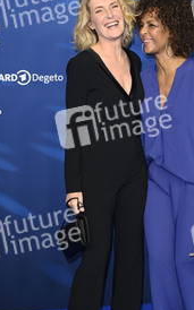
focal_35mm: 64
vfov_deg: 31.9
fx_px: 542
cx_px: 146
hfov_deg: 20.1
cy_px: 179
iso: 1000
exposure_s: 1/200
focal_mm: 43
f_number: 5
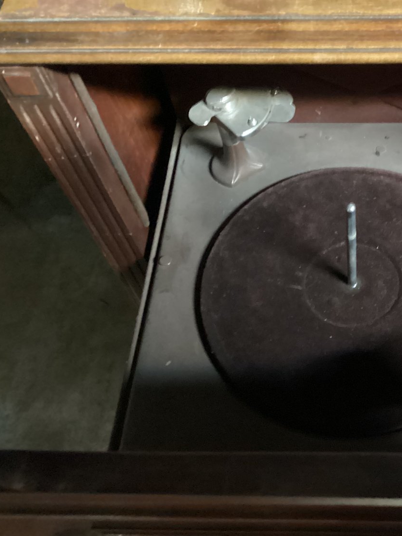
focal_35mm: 42
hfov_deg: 32.8
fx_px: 650
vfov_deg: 44.8
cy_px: 271
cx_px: 352
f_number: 2.4
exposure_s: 1/15
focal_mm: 3.3
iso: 640
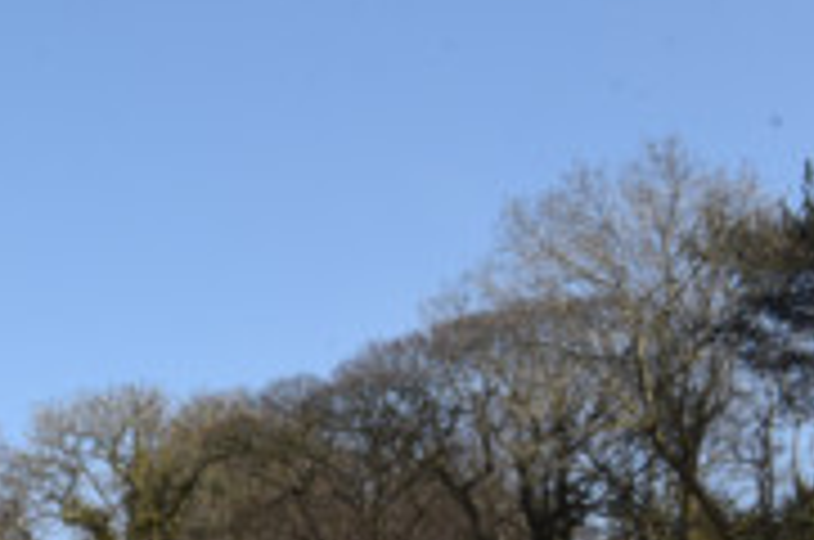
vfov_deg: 12.9
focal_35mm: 101
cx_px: -382
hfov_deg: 18.2
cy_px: 747
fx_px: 2280
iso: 640
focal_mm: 32
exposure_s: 1/320
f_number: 16
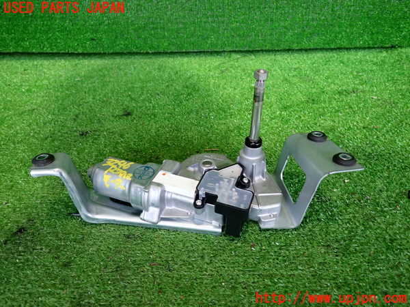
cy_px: 154
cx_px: 205
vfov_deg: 54.9
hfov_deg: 69.4
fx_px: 296
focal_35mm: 25
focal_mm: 4.5
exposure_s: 1/30
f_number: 2
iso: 320
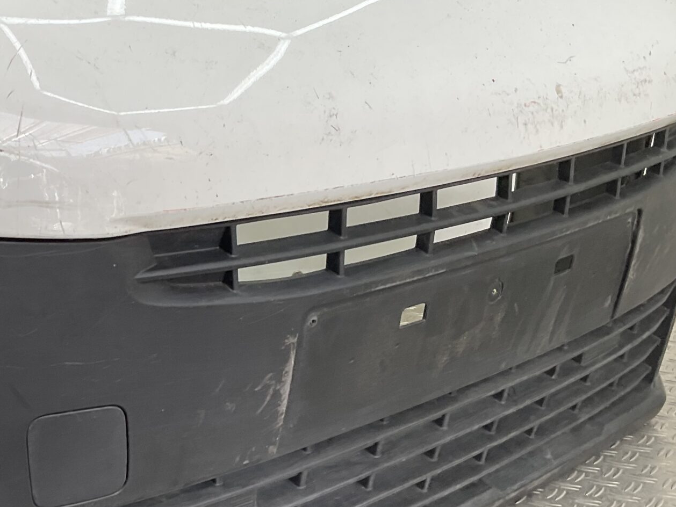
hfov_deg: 31.5
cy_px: 279
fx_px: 1152
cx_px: 94
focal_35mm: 59
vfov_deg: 24.8
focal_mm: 3
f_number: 1.8
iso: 20
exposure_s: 1/120
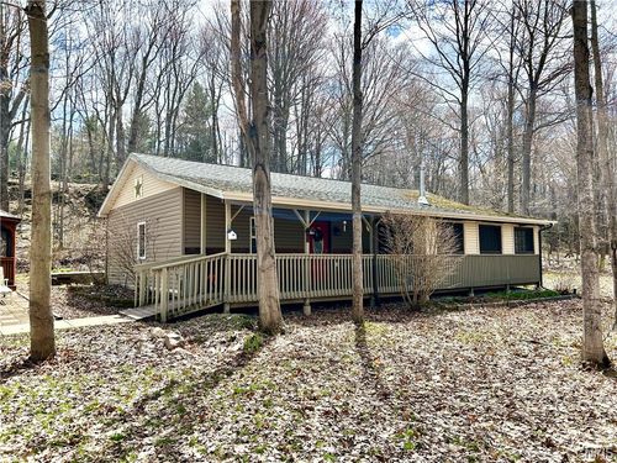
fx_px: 463
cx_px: 308
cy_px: 232
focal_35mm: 26
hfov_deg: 67.3
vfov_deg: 53.1
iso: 50
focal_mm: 5.7
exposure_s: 1/2353
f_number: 1.5
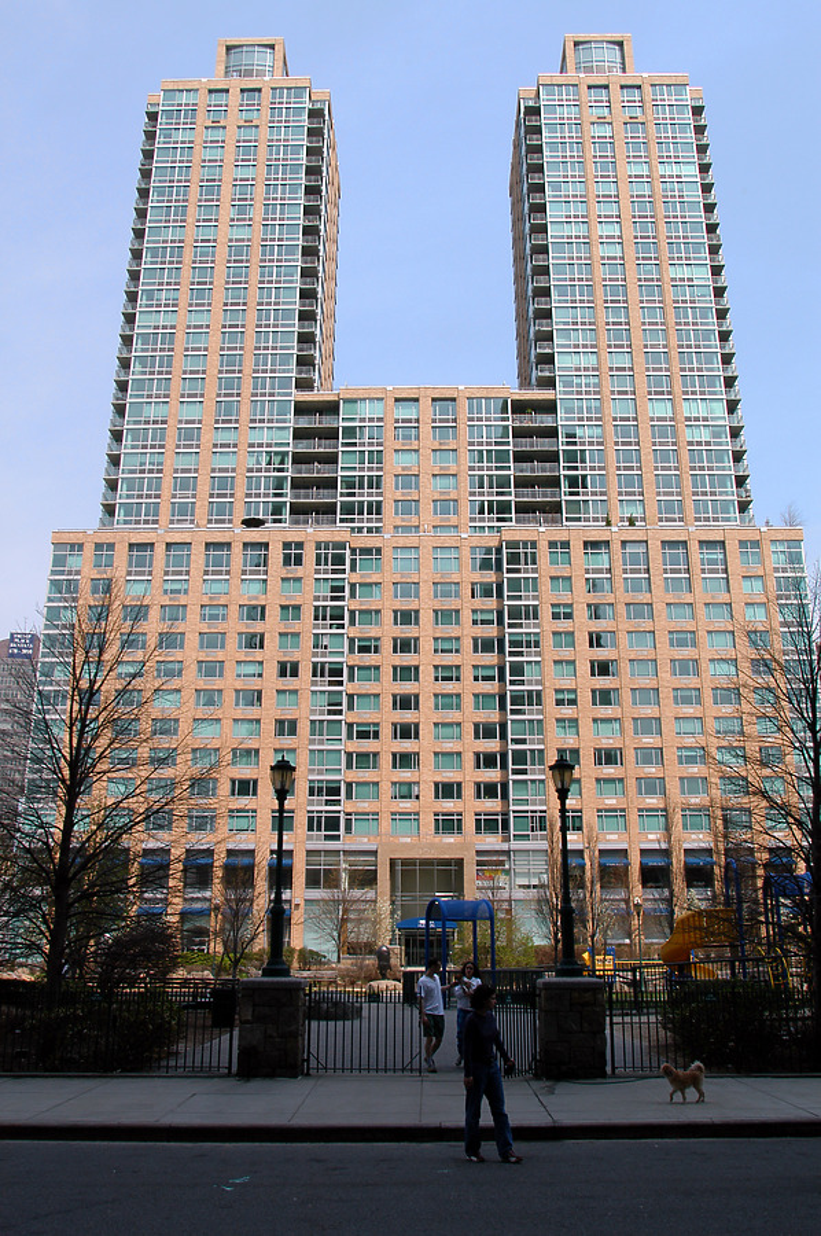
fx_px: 1029
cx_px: 410
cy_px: 618
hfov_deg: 43.5
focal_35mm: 30
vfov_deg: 62.0
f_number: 9
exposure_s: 1/320
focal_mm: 20
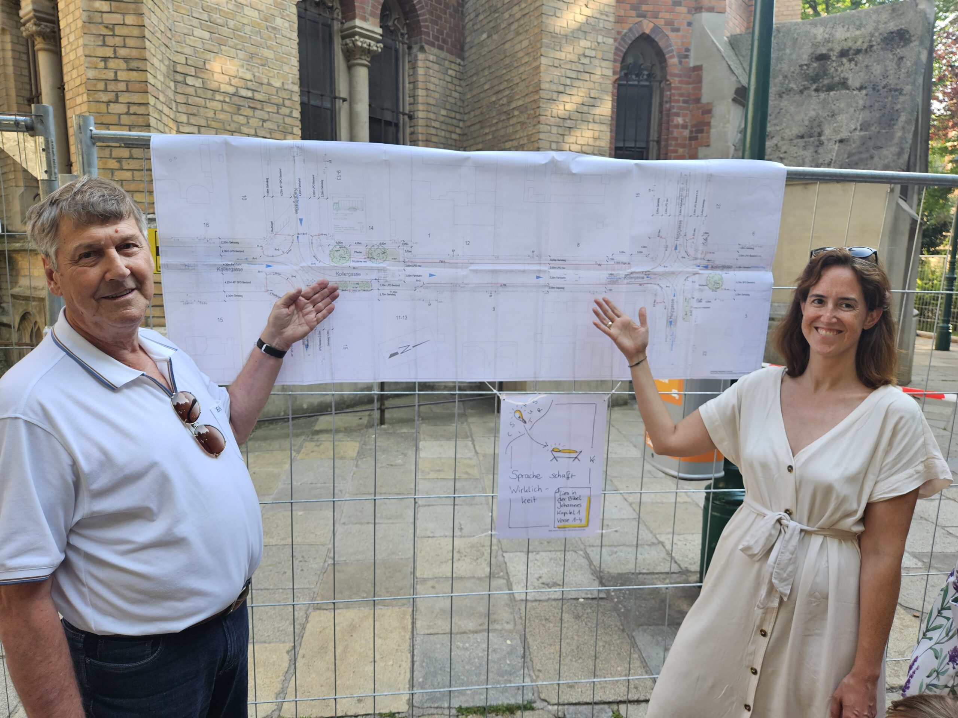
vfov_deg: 58.9
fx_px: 637
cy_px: 359
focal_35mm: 23
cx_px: 479
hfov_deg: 73.9
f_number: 1.8
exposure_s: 1/212
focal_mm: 5.4
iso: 40
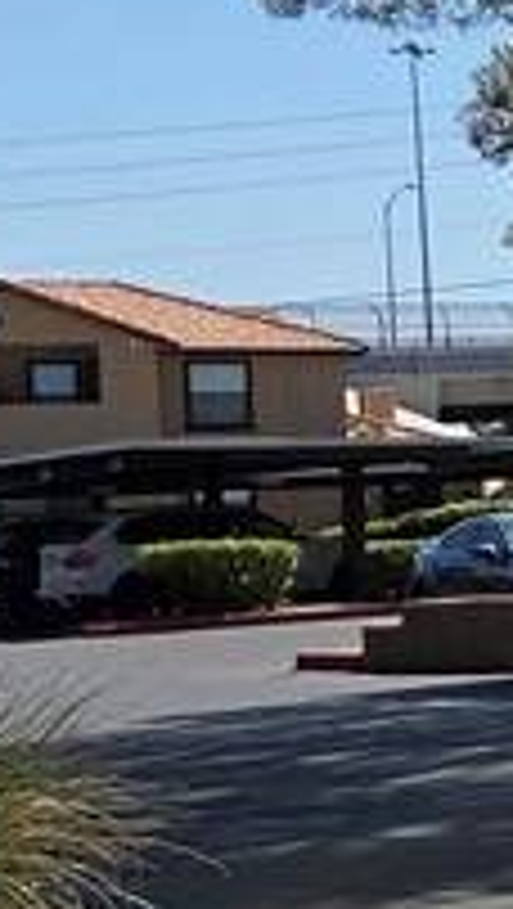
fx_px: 3064
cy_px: 446
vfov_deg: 16.9
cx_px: 2097
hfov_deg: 7.1
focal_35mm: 127
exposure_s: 1/6034
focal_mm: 5.4
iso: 80
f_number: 1.8
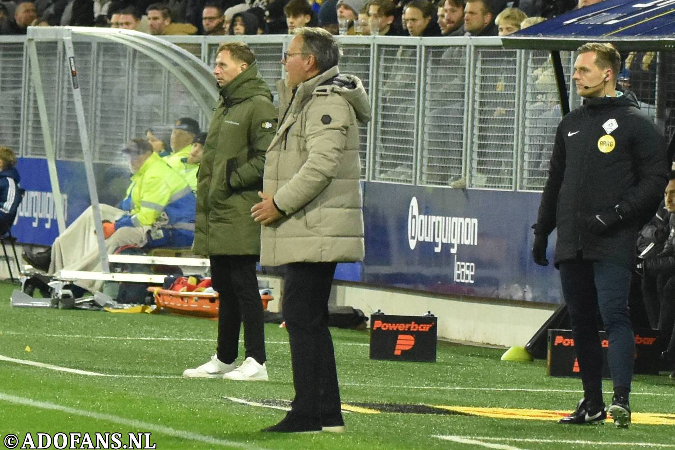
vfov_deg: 8.3
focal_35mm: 165
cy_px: 225
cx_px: 338
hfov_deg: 12.5
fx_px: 3094
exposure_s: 1/800
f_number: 2.8
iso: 2000
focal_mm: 110
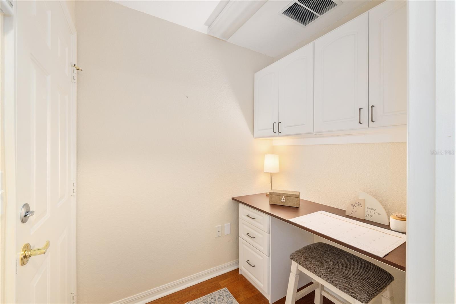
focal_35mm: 15
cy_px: 152
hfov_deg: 100.4
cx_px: 228
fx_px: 190
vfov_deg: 77.3
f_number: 8
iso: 320
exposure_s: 1/4
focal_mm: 15
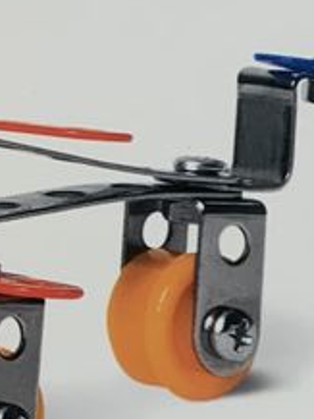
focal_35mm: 120
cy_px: 199
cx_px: -73
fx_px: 1450
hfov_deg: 12.1
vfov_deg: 16.4
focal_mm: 4.25
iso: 100
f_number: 1.8
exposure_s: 1/60
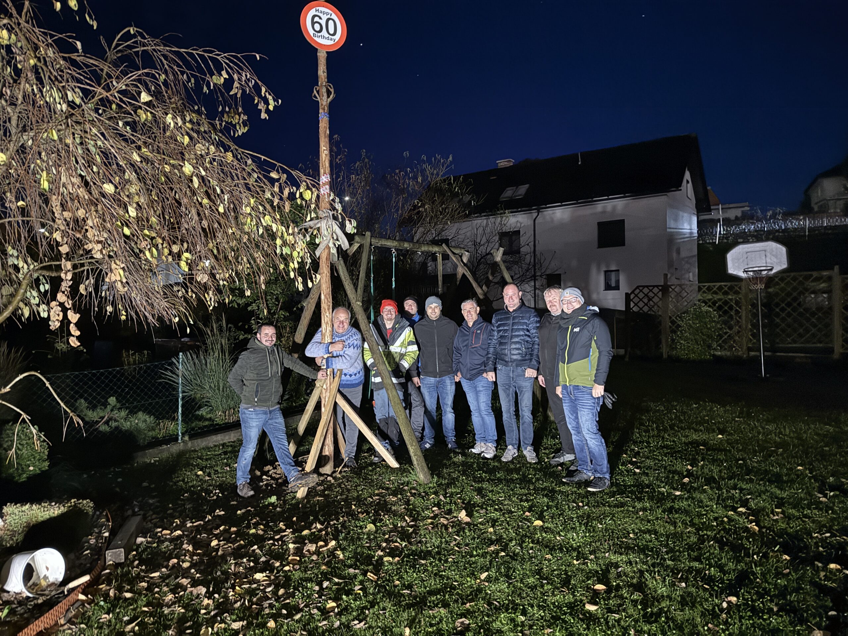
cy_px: 318
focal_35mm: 24
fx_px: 588
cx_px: 424
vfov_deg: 56.8
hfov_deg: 71.6
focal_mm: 6.76
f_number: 1.78
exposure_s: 1/18
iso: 2000
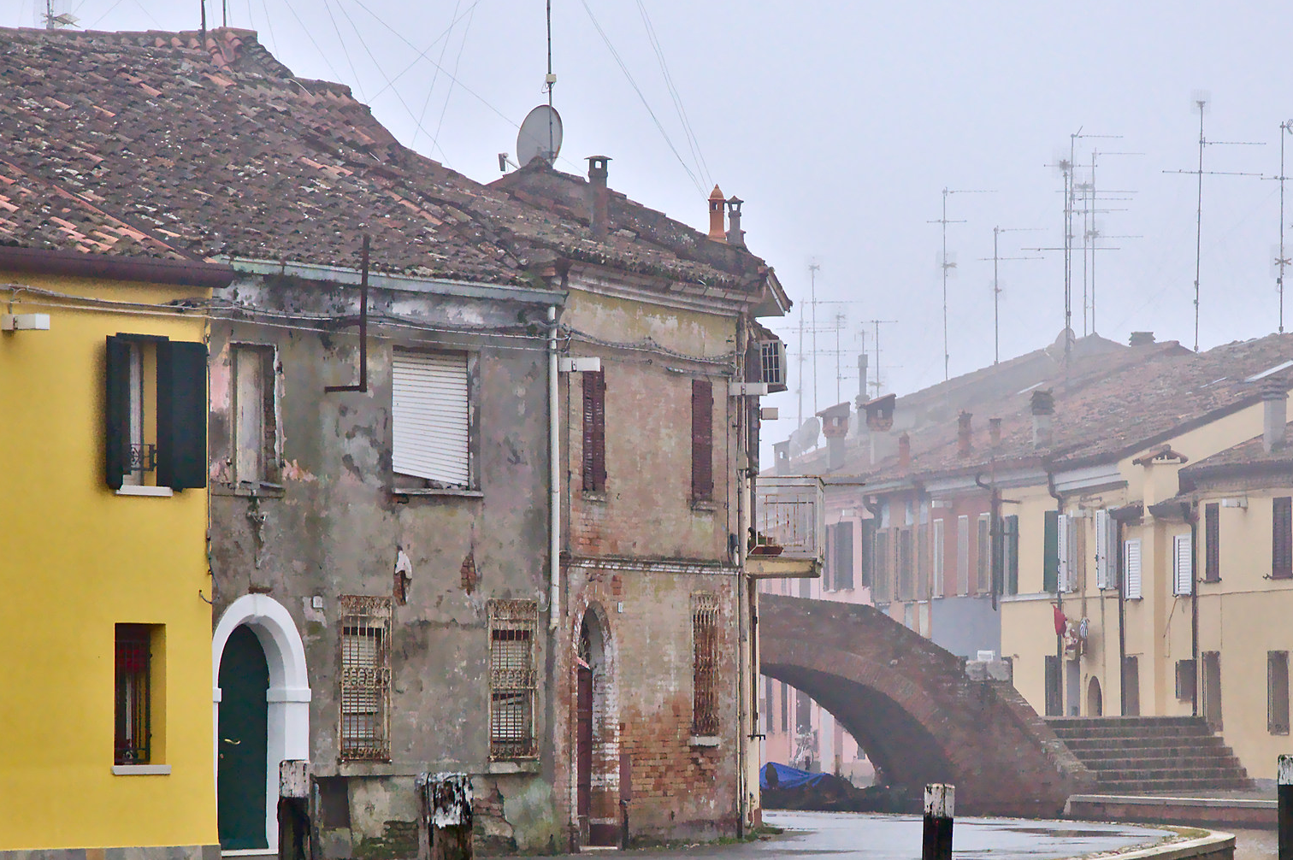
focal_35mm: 219
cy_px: 603
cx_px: 858
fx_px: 7860
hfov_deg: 9.4
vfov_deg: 6.3
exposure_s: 1/250
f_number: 8
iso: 640
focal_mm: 92
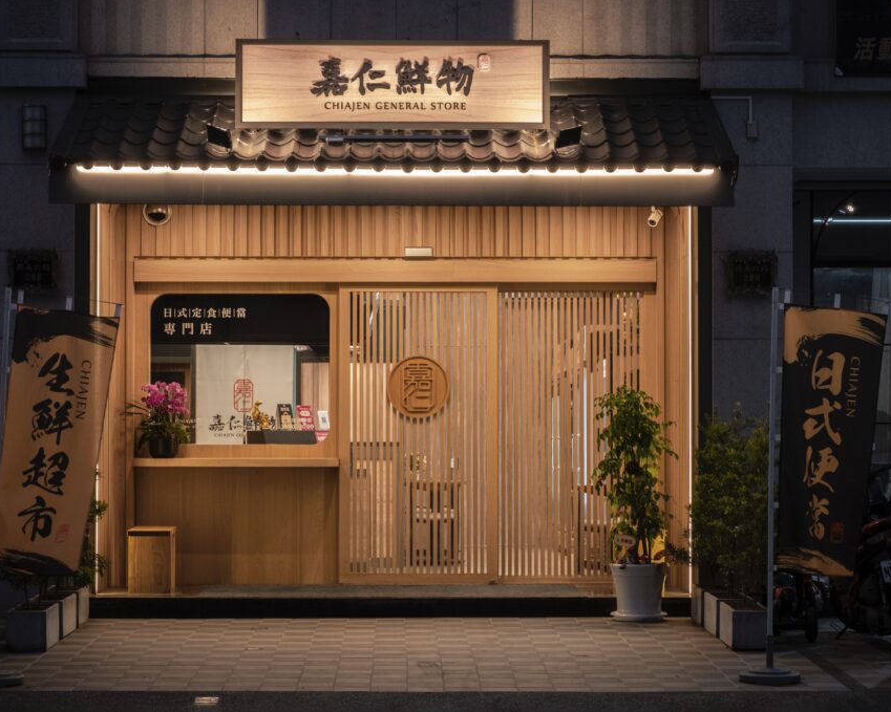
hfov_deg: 20.4
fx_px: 2479
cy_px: 355
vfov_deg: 16.4
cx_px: 393
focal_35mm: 94
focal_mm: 55
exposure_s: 1/8
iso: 500
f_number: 10
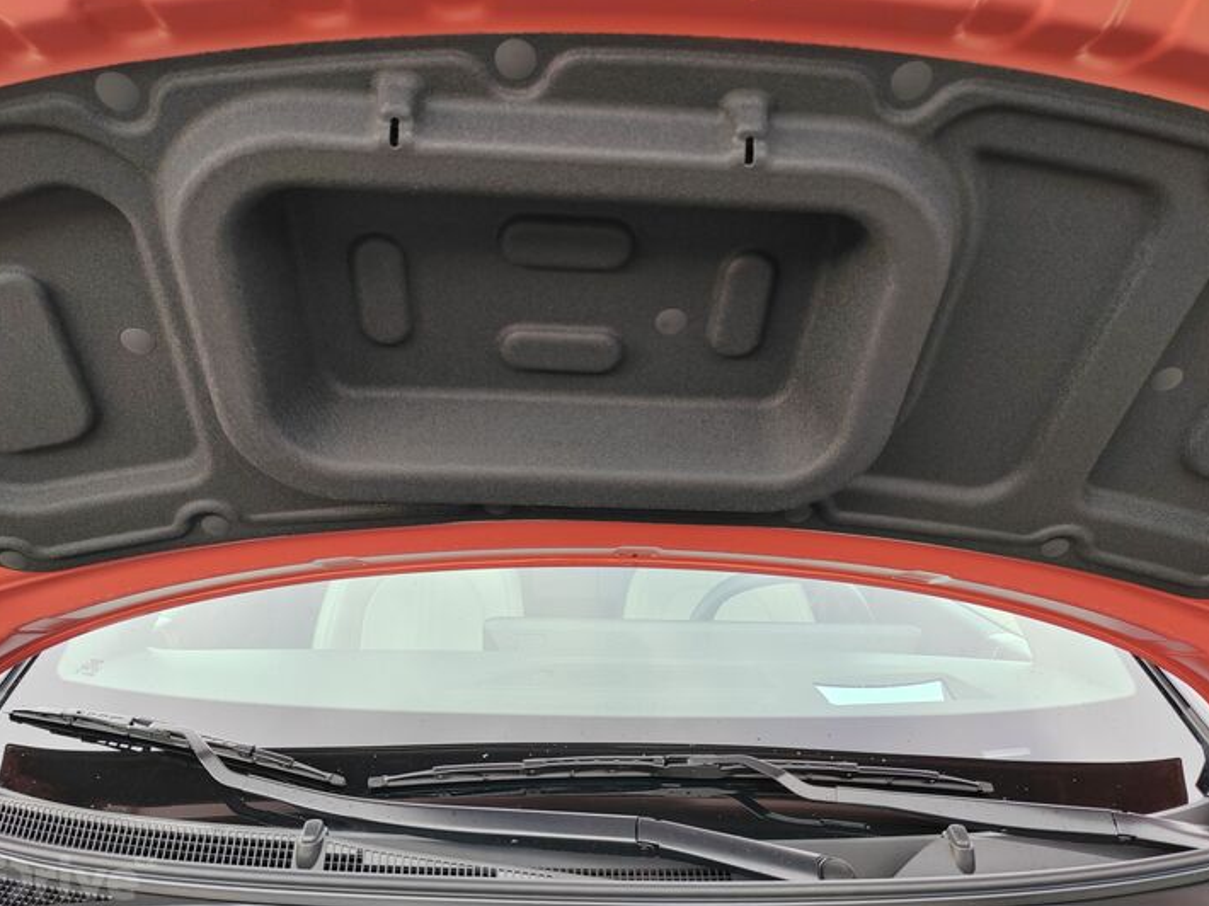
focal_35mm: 28
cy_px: 450
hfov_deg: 63.5
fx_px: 978
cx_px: 594
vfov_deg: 49.7
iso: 100
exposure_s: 1/110
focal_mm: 5.52
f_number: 1.9
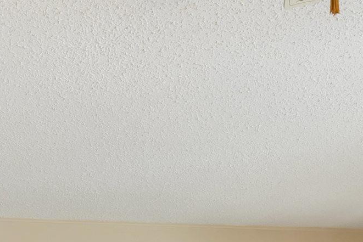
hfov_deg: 24.2
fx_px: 797
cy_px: 464
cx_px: -23
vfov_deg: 14.7
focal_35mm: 79
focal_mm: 17
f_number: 8
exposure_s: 1/1.67
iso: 400
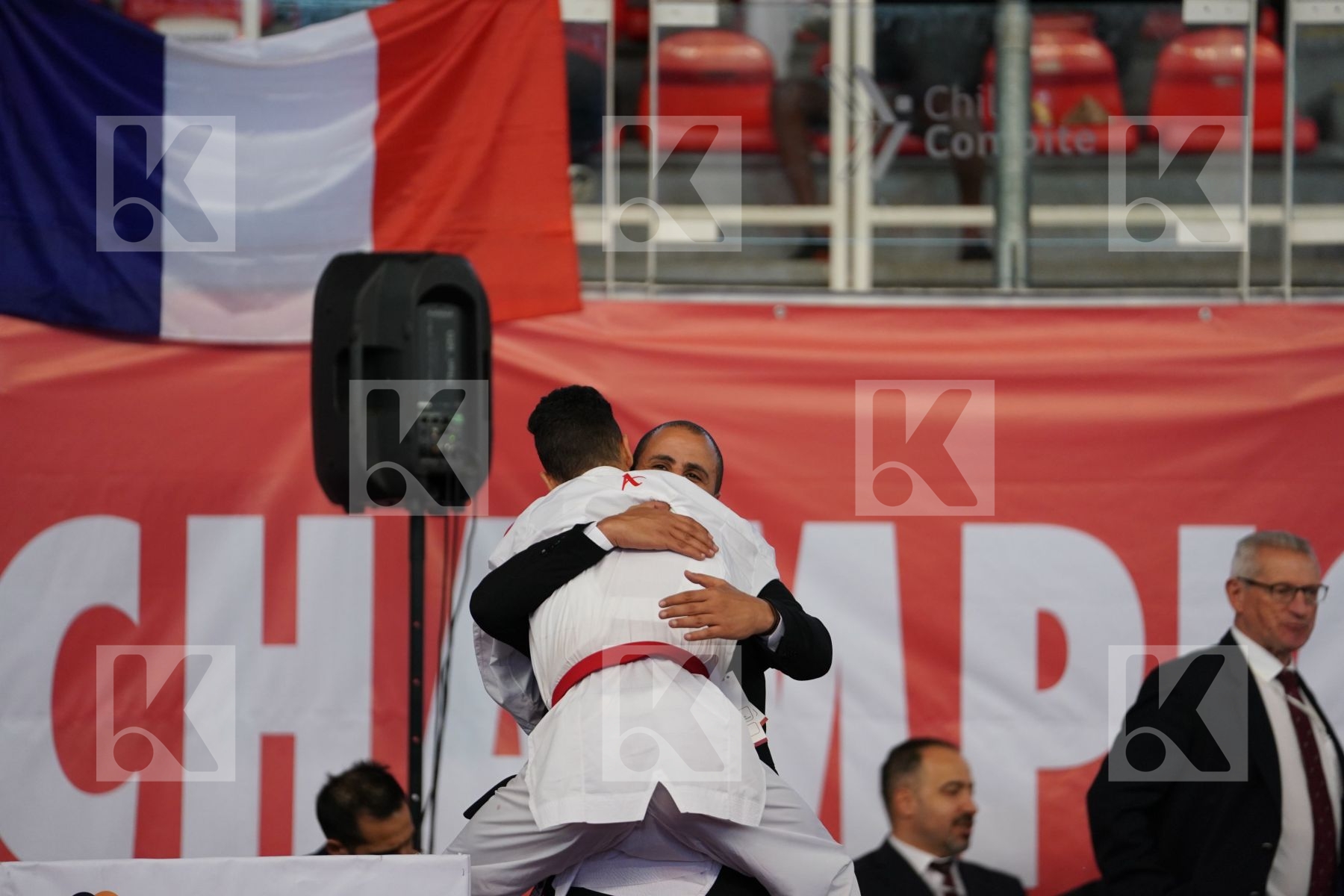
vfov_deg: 6.9
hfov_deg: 10.3
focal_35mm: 200
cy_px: 448
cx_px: 672
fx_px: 7466
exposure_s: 1/1000
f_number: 2.8
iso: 1600
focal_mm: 200
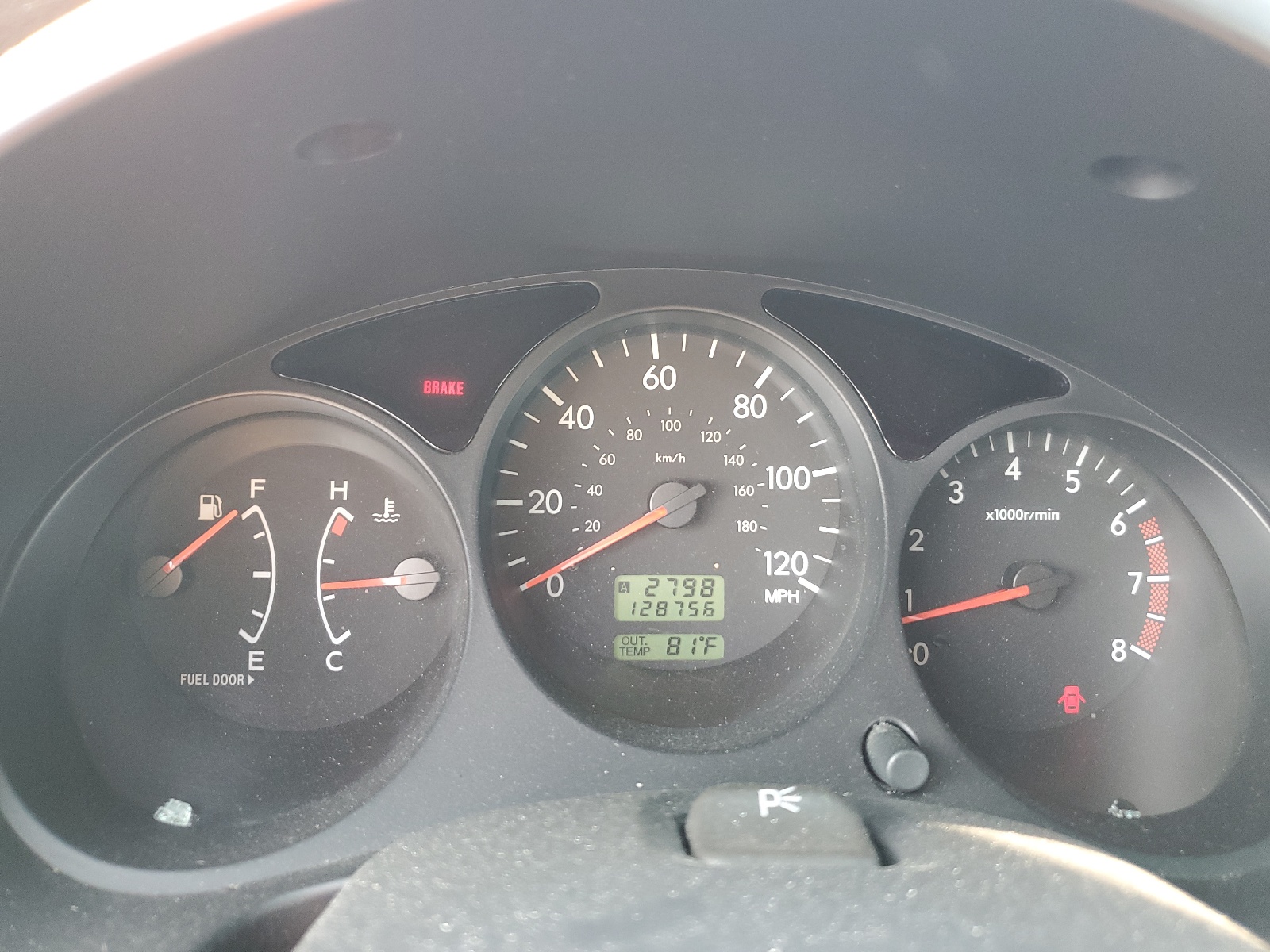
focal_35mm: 26
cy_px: 476
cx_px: 635
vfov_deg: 53.1
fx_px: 954
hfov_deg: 67.3
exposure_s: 1/60.2
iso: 101
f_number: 1.5
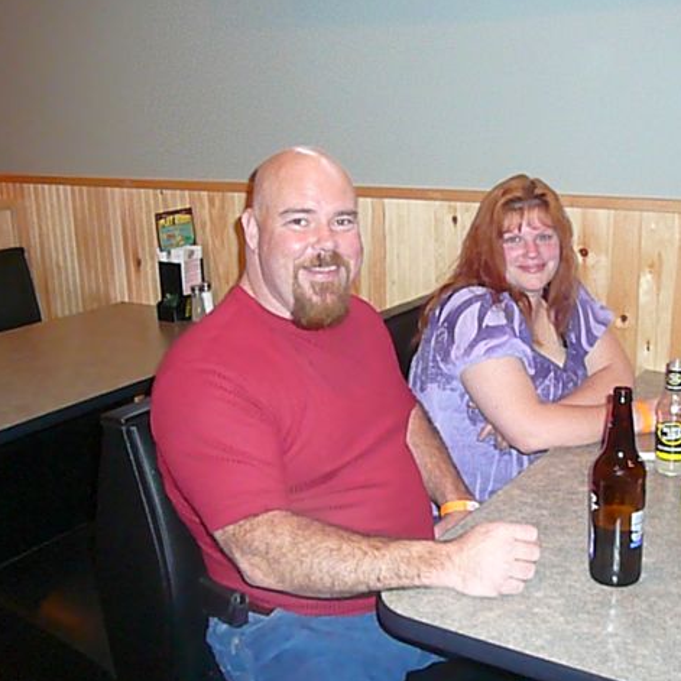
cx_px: 411
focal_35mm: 42
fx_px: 935
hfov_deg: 39.8
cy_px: 340
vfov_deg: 40.0
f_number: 2.8
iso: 800
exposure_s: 1/8
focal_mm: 5.2
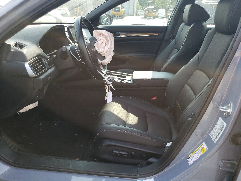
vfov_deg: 53.1
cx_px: 120
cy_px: 90
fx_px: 181
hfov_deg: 67.3
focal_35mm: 26
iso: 50
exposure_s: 1/435
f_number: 1.5
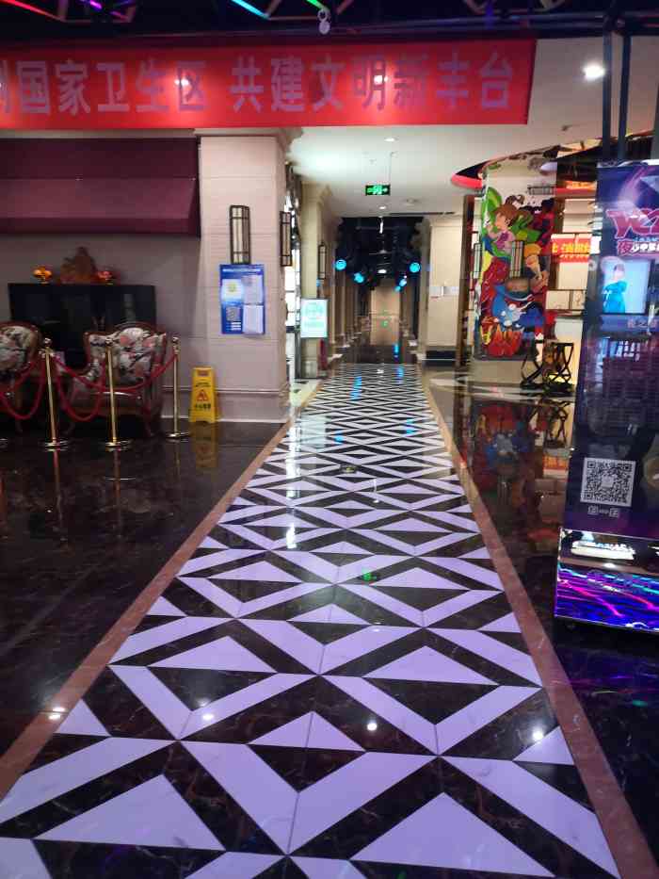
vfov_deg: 67.3
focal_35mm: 26
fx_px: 660
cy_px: 440
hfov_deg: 53.1
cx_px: 330
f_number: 1.8
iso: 500
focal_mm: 4.75
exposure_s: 1/25
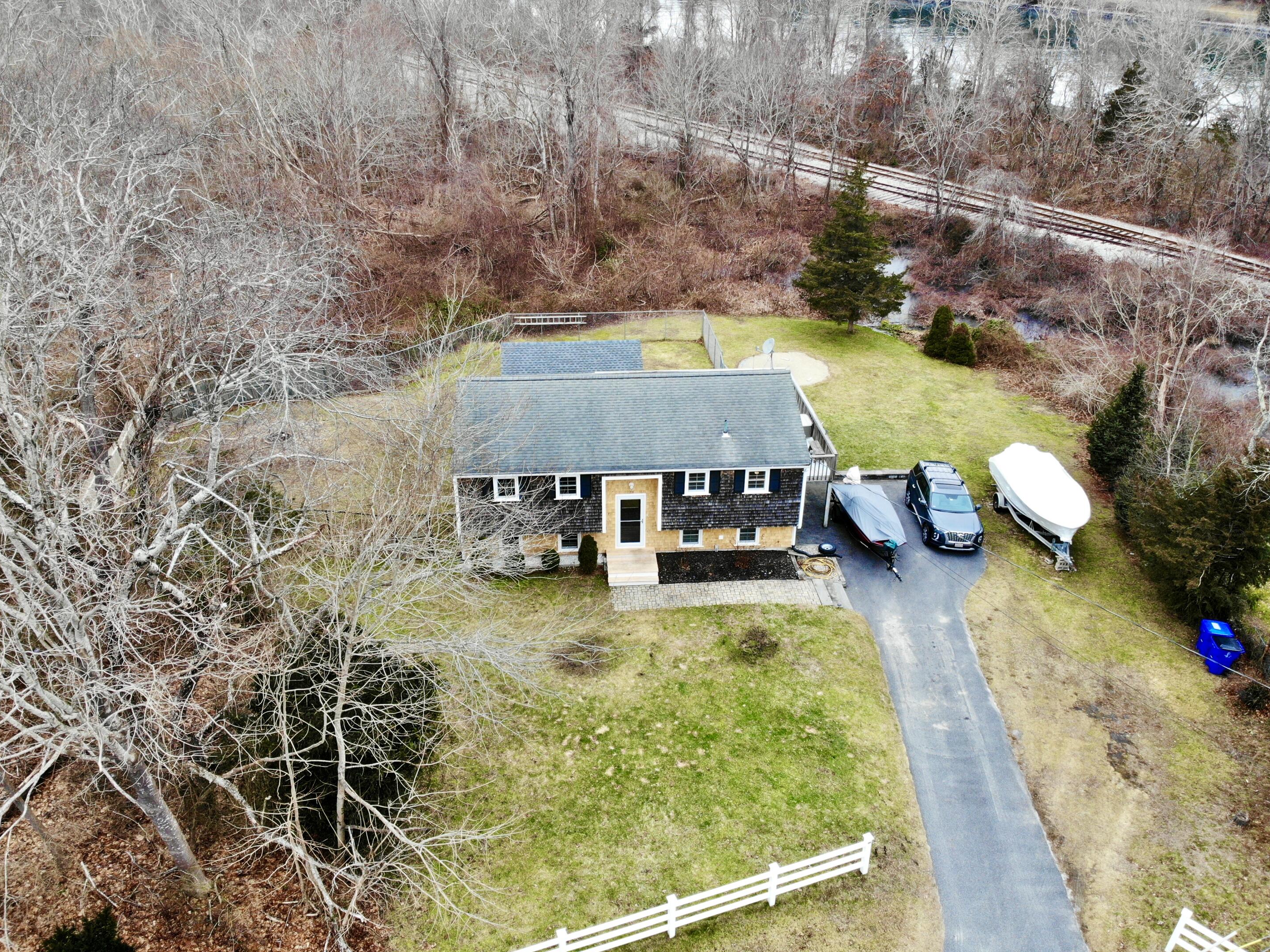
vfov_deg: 54.9
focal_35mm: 25
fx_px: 917
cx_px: 644
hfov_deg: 69.4
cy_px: 460
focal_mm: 4.5
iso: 100
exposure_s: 1/91.5
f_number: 2.8
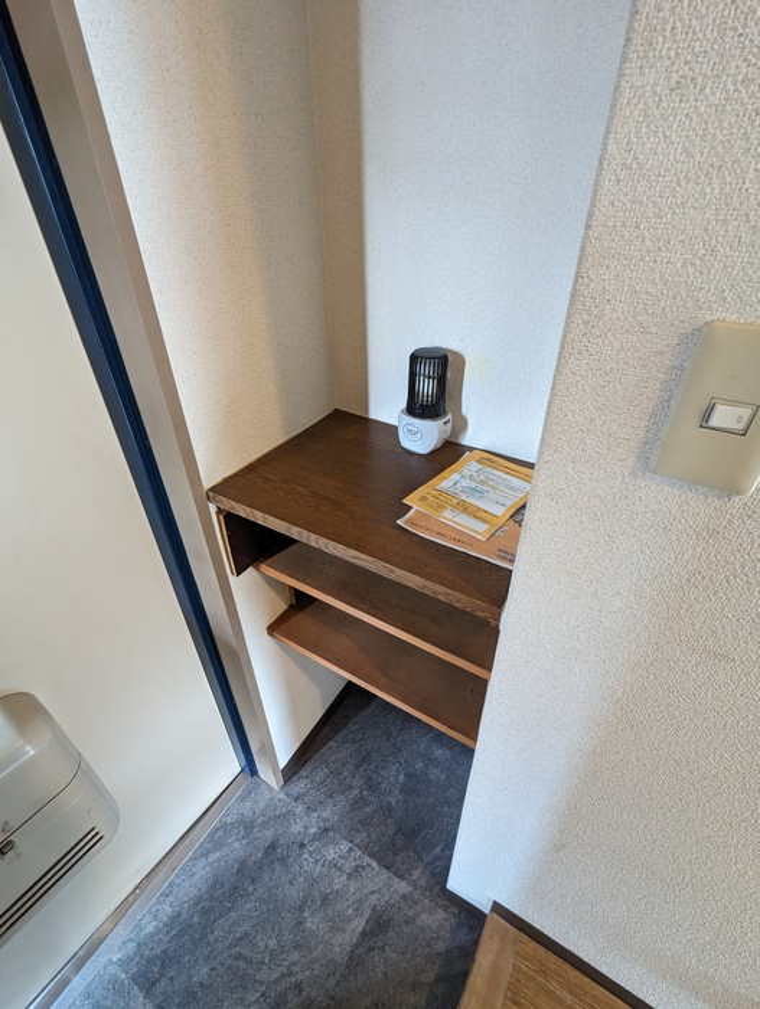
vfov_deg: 94.4
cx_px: 380
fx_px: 467
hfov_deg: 78.2
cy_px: 504
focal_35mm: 16
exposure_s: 1/23.8
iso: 383
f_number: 2.2
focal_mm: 2.35
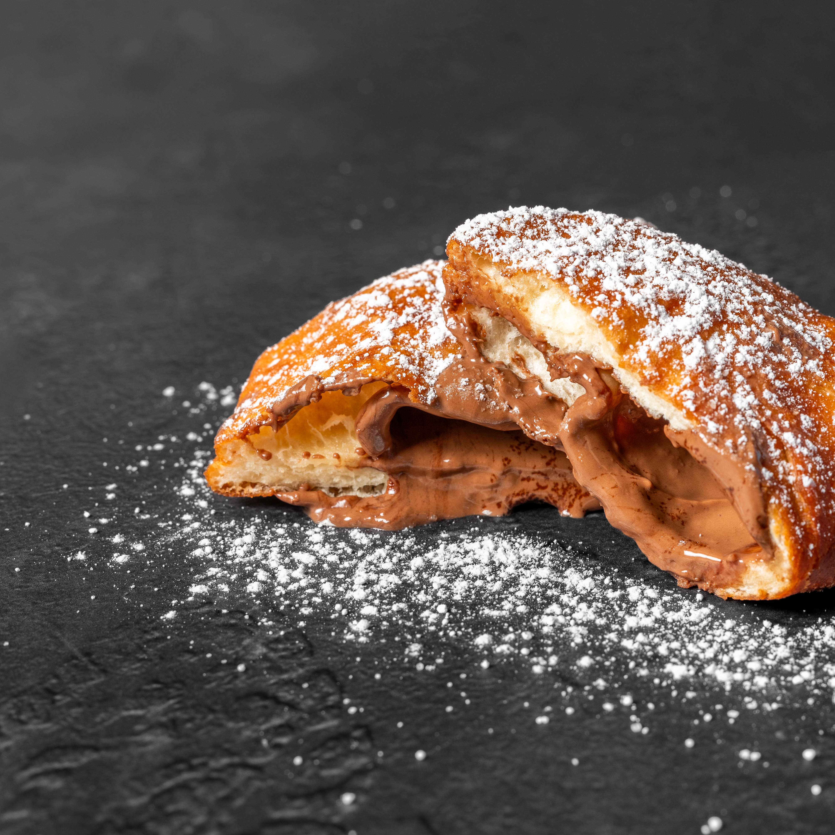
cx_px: 580
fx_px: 1747
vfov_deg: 26.9
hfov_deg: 26.7
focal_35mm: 64
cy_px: 417
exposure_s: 1/125
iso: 100
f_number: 10
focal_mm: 50
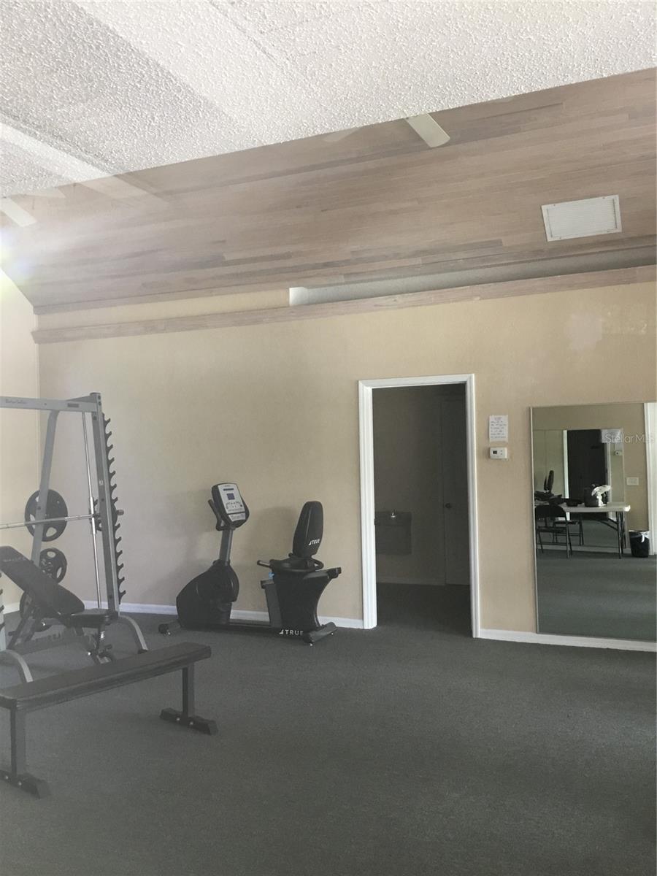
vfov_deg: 58.4
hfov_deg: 45.4
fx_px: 784
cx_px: 328
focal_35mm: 31
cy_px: 438
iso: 100
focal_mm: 3.3
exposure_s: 1/30
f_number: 2.4
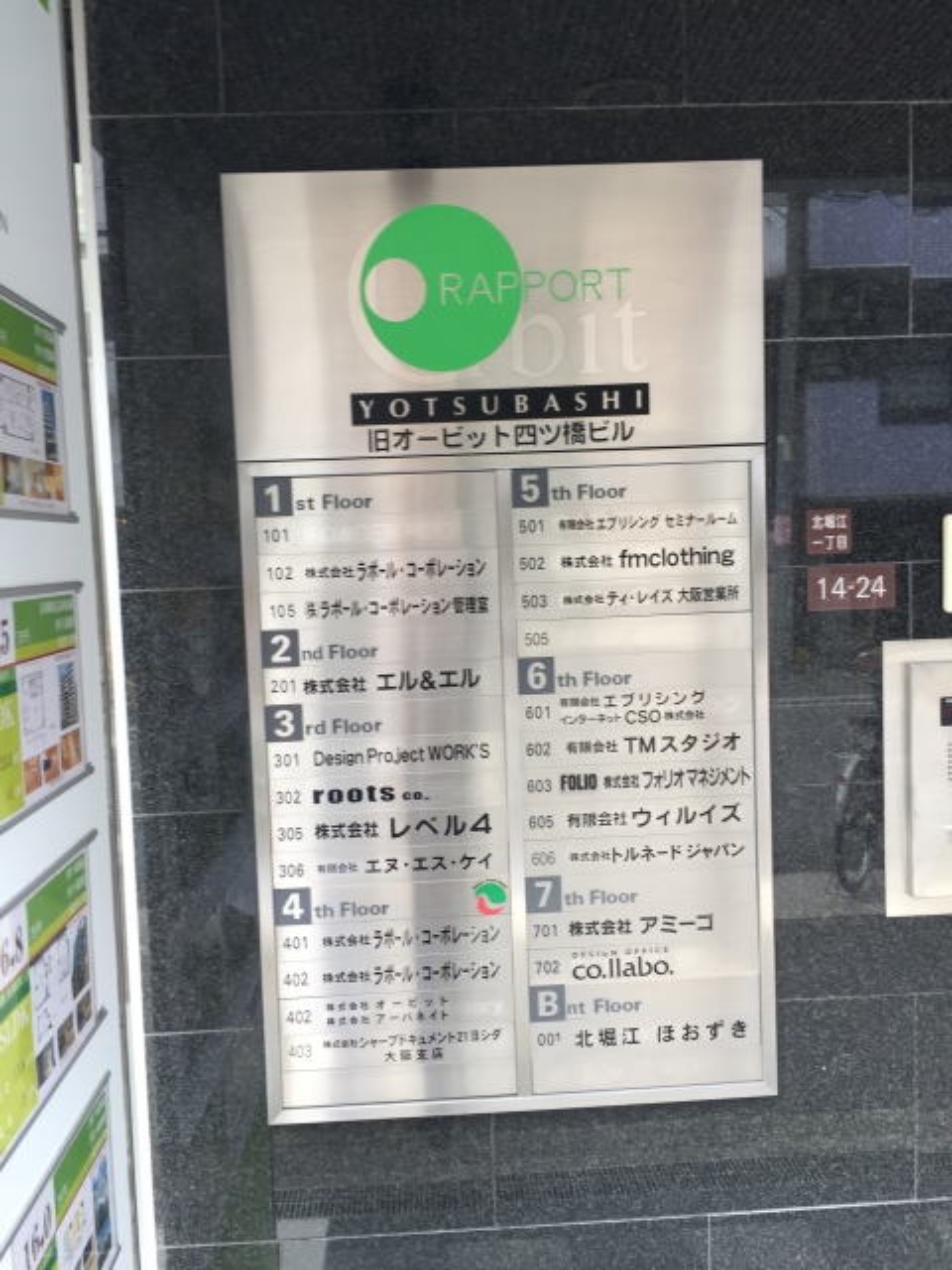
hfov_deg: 48.2
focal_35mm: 29
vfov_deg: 61.7
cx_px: 476
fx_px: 1063
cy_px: 635
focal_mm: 4.15
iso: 32
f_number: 2.2
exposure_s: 1/60
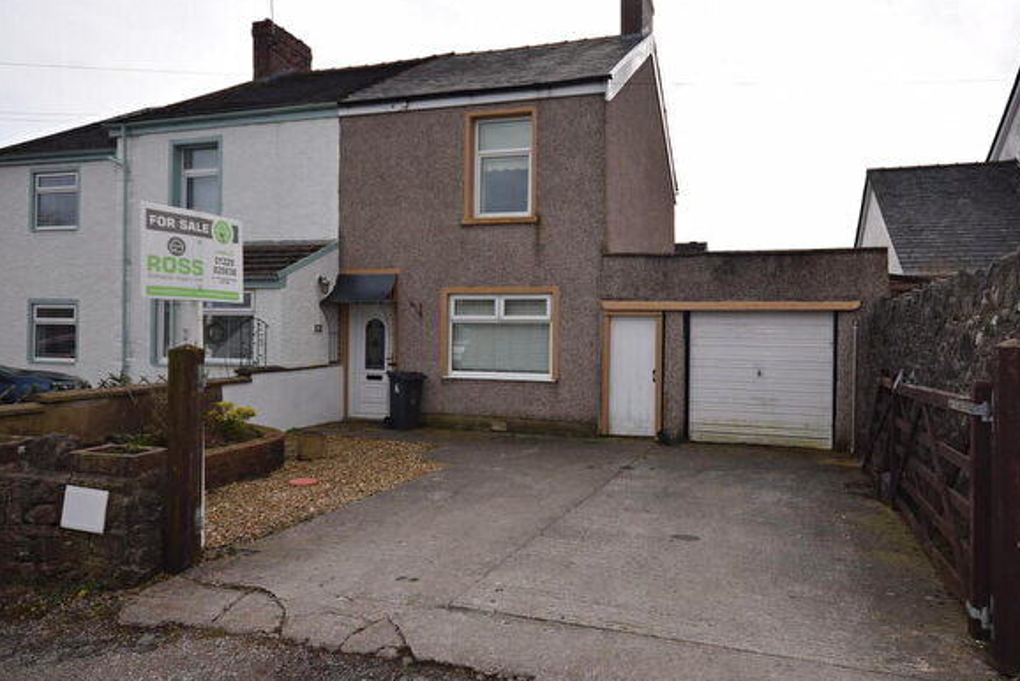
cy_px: 329
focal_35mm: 24
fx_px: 669
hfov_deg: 74.4
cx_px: 559
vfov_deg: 53.9
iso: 100
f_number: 10
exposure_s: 1/200
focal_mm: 13
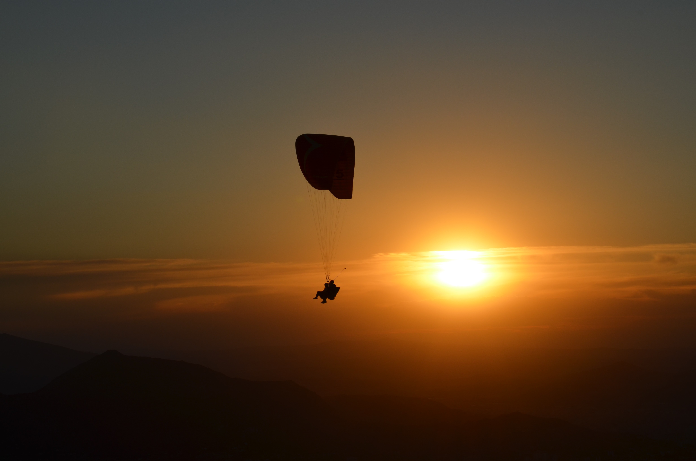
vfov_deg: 13.4
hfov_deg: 20.1
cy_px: 230
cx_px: 348
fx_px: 1968
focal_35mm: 102
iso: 100
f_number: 13
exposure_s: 1/640
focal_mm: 68
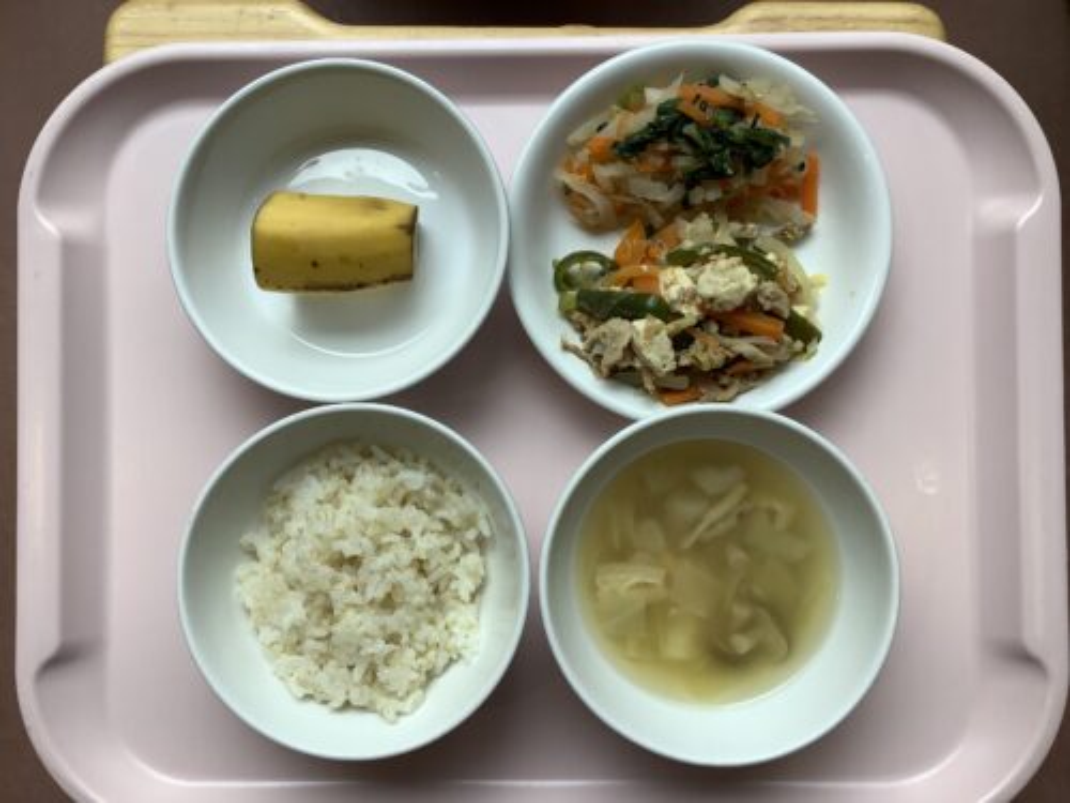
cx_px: 535
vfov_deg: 45.4
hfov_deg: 58.4
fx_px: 958
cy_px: 402
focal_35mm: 31
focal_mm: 3.3
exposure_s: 1/120
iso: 40
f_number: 2.4
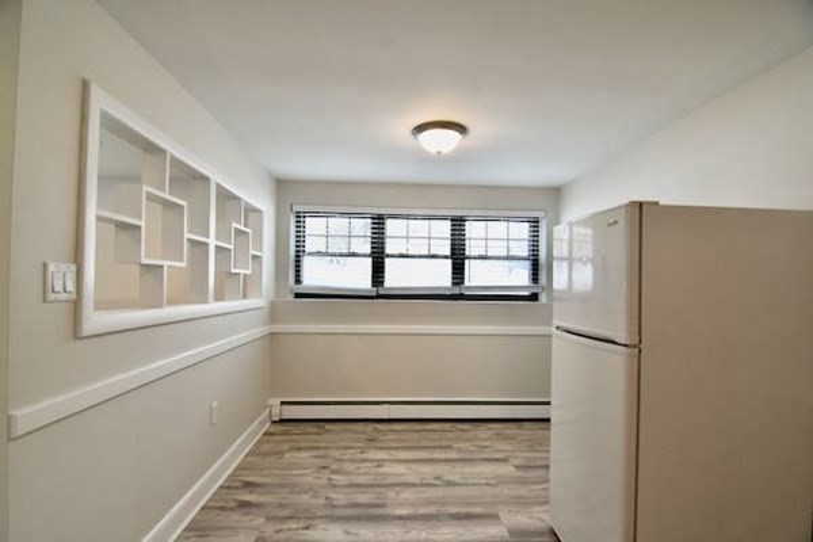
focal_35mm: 16
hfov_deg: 95.0
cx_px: 406
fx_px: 373
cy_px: 271
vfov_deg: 72.1
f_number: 5.6
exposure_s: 1/125
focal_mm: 11
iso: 800
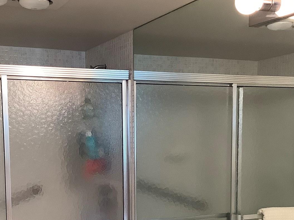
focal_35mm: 60
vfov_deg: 23.8
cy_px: 193
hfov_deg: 32.1
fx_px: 510
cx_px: 129
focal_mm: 3.3
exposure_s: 1/50
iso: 160
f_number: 2.4
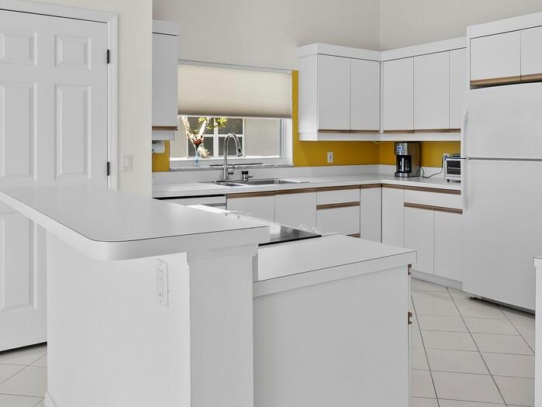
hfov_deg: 56.8
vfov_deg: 43.4
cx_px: 272
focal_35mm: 32
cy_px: 128
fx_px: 501
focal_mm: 7
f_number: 11
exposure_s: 1/3
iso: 320
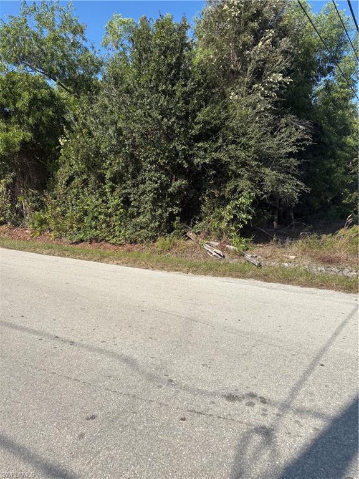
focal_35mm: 26
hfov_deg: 53.1
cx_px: 180
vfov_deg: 67.3
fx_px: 360
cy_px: 240
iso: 50
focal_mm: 5.96
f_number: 1.6
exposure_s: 1/3448
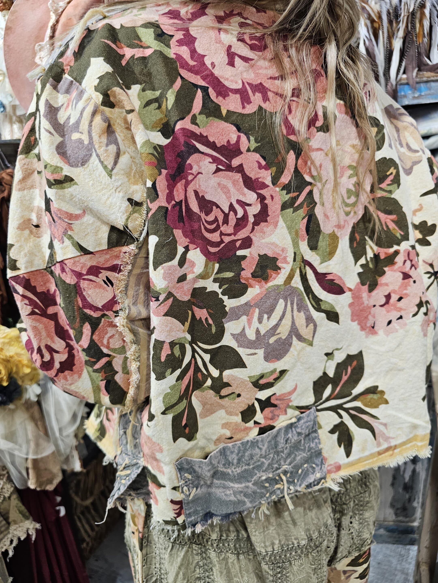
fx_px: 388
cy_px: 292
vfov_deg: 73.9
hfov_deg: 58.9
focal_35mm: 23
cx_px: 219
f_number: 1.7
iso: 200
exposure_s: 1/120
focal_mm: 6.3
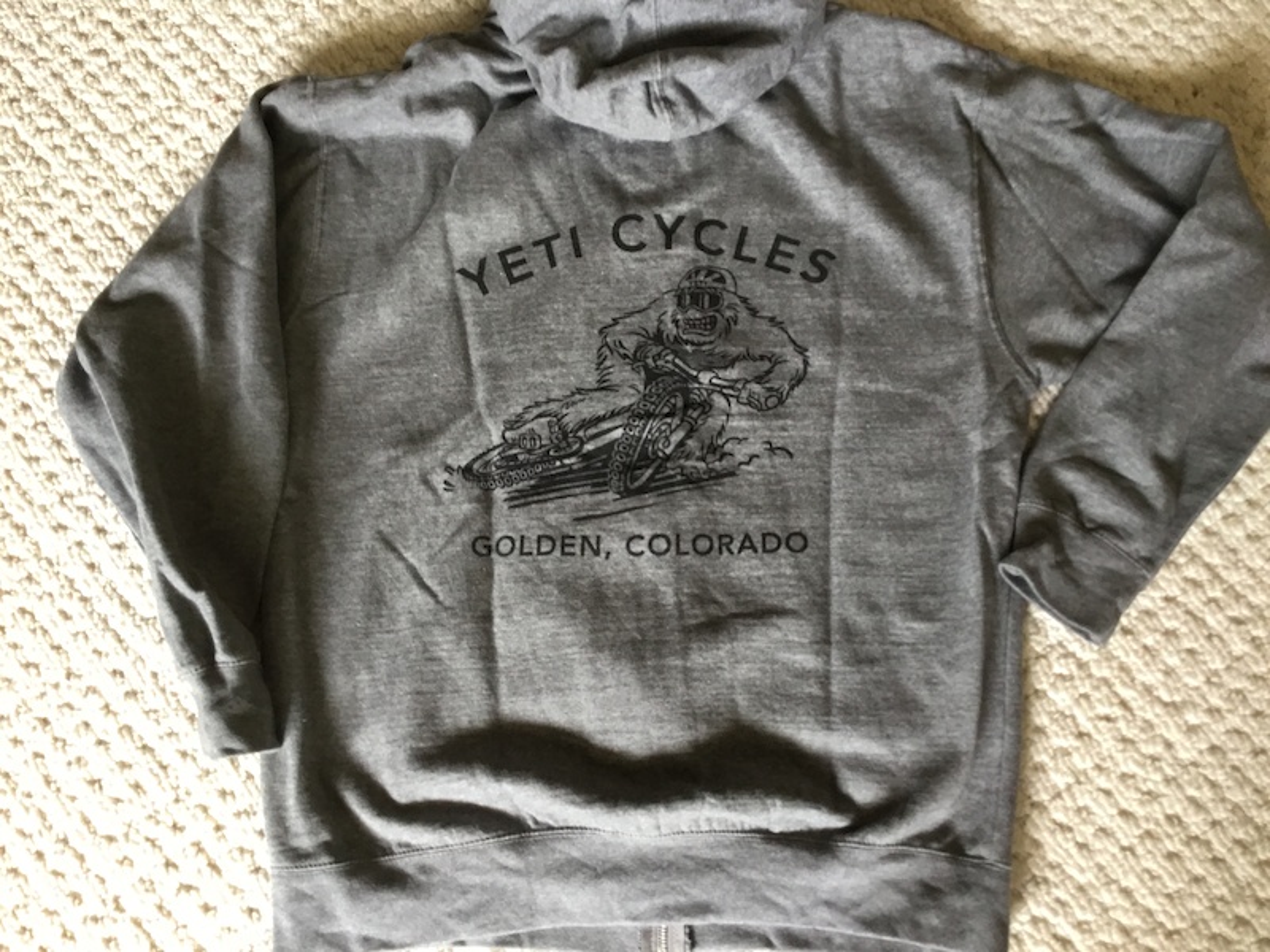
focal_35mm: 31
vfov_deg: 45.4
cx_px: 635
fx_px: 1137
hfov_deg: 58.4
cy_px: 476
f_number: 2.4
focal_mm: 3.3
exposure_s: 1/30
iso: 80
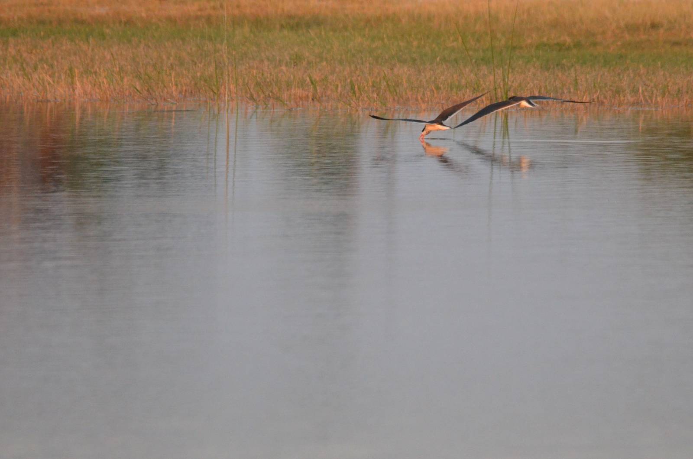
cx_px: 346
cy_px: 230
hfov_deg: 2.8
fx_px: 14405
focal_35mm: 750
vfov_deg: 1.8
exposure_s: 1/800
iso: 2500
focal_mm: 500
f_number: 7.1
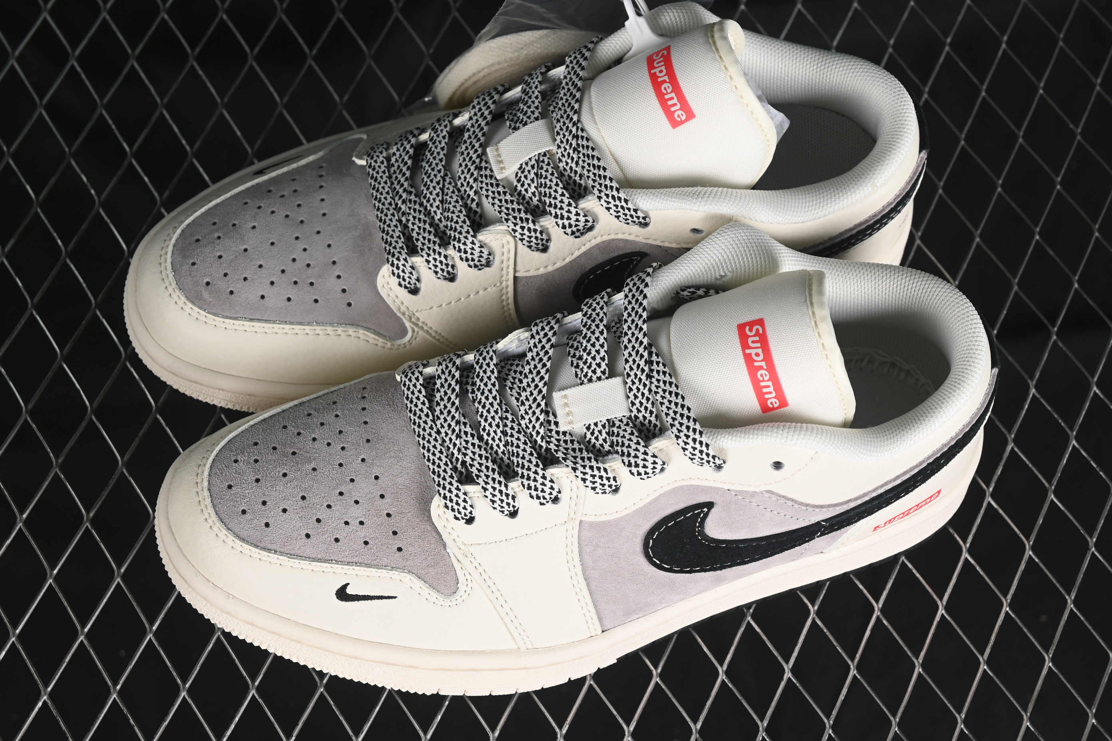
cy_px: 370
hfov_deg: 27.0
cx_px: 556
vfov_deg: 18.2
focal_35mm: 75
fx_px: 2316
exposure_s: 1/80
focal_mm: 50
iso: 160
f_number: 7.1
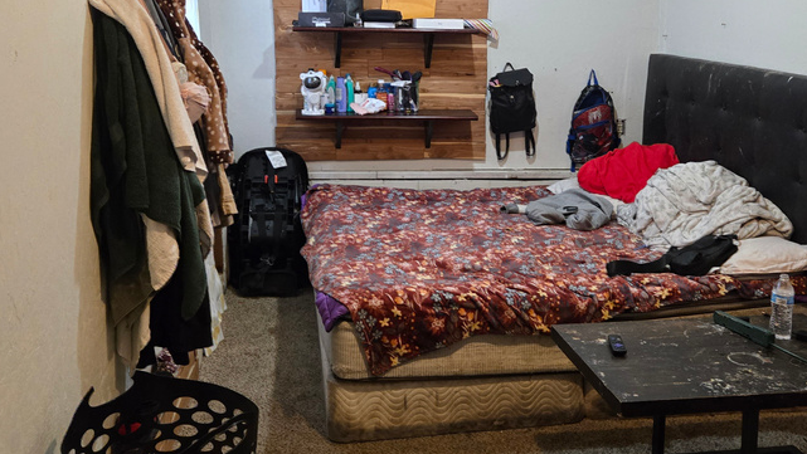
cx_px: 481
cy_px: 186
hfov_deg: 50.2
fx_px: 856
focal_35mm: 40
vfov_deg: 29.7
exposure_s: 1/120
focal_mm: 5.4
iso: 1000
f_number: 1.8
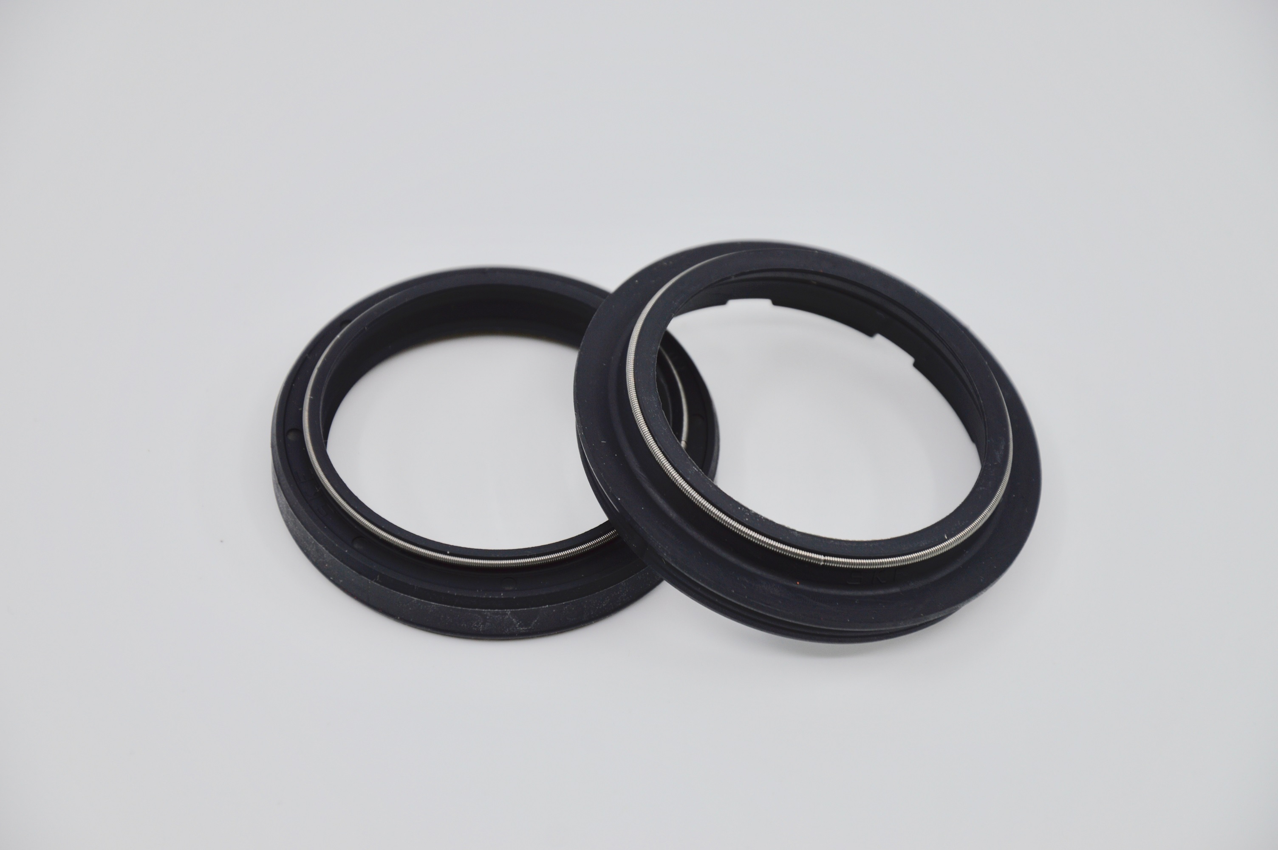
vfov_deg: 8.7
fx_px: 5586
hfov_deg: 13.1
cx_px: 639
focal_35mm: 158
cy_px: 425
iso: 100
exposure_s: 1/160
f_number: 6.3
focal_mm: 105
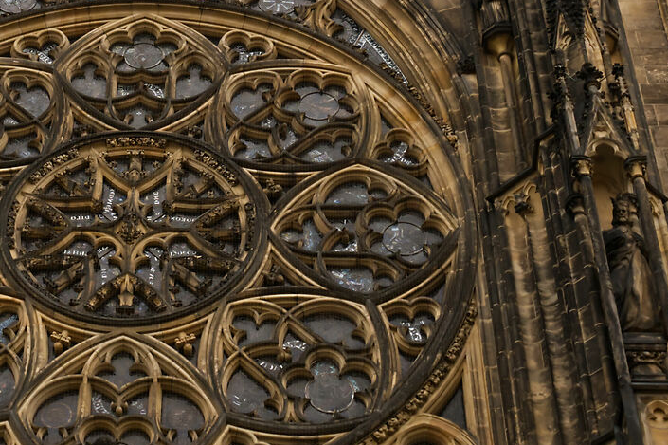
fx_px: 2021
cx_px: 144
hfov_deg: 18.6
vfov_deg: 12.1
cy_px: -172
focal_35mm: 109
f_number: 5.6
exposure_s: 1/800
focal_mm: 32
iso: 500
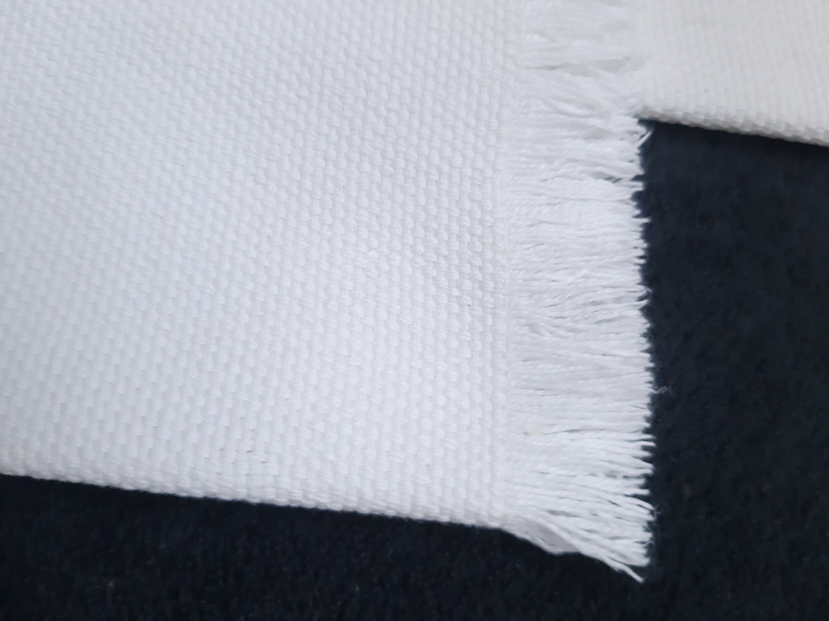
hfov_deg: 65.3
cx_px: 414
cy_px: 310
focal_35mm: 27
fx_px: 647
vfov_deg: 51.4
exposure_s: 1/17
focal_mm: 3.93
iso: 200
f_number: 1.7
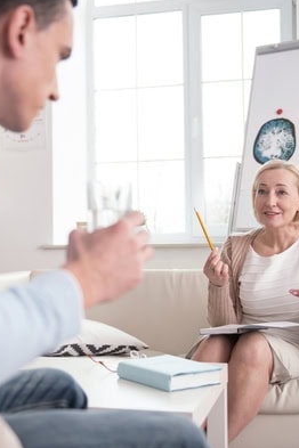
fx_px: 723
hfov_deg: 23.4
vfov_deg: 34.5
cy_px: 225
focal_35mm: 58
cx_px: 132
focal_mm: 38
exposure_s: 1/160
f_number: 2.8
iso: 200
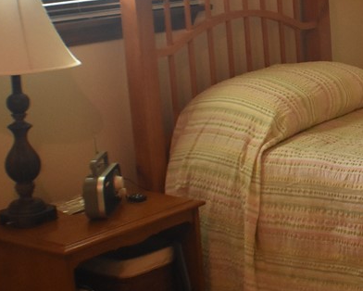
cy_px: 79
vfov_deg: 13.2
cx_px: 447
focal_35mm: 117
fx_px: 1258
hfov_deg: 15.7
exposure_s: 1/50
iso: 2200
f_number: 5.6
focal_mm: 30
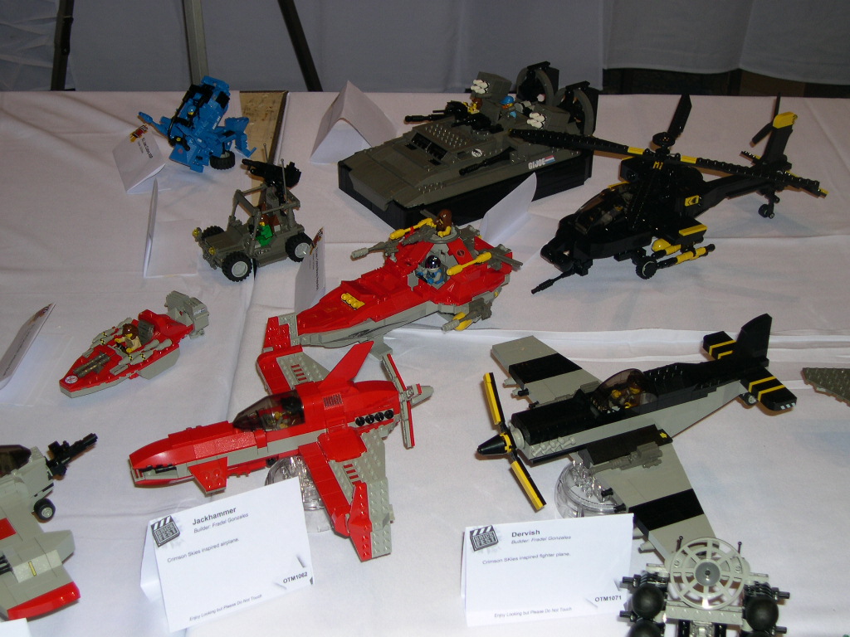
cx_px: 425
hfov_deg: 36.8
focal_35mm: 52
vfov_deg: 28.0
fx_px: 1277
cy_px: 318
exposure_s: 1/60
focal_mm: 11.1
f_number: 3.2
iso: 100
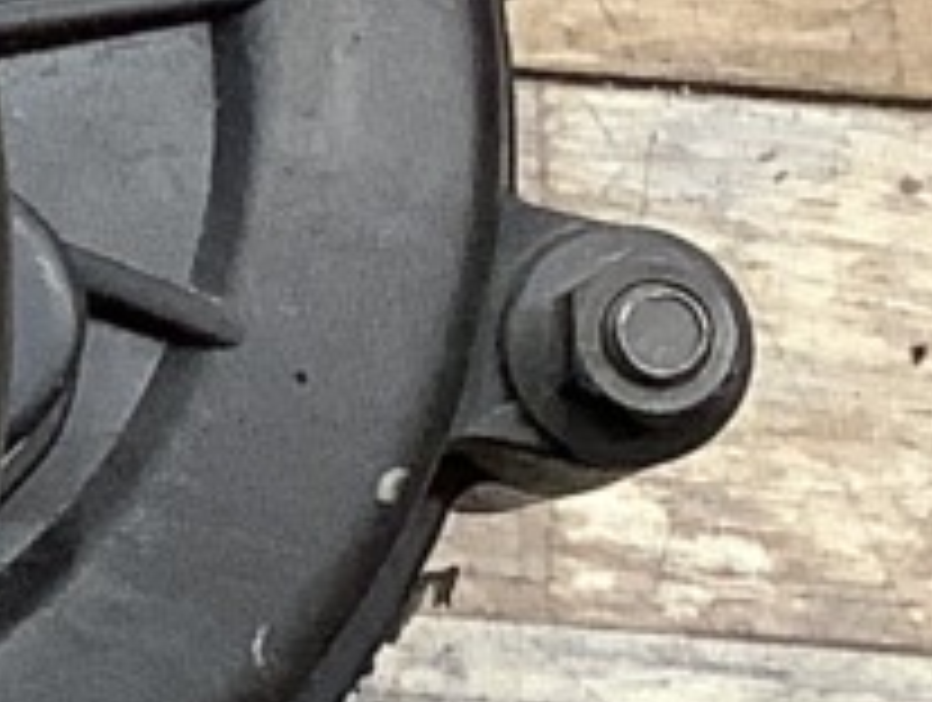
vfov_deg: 6.1
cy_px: 353
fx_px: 6635
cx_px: -1270
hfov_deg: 7.5
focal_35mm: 246
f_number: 2.4
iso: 100
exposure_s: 1/60
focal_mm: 3.3
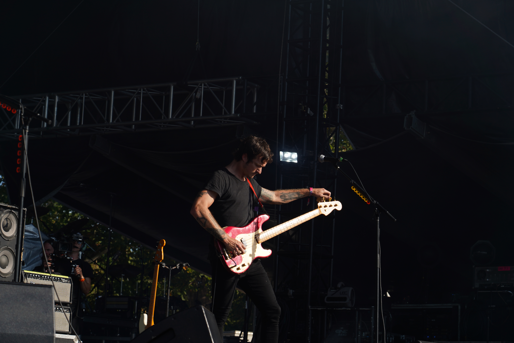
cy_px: 172
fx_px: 1499
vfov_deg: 13.0
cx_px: 257
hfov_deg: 19.5
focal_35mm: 105
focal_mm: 105
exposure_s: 1/400
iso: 100
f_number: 7.1
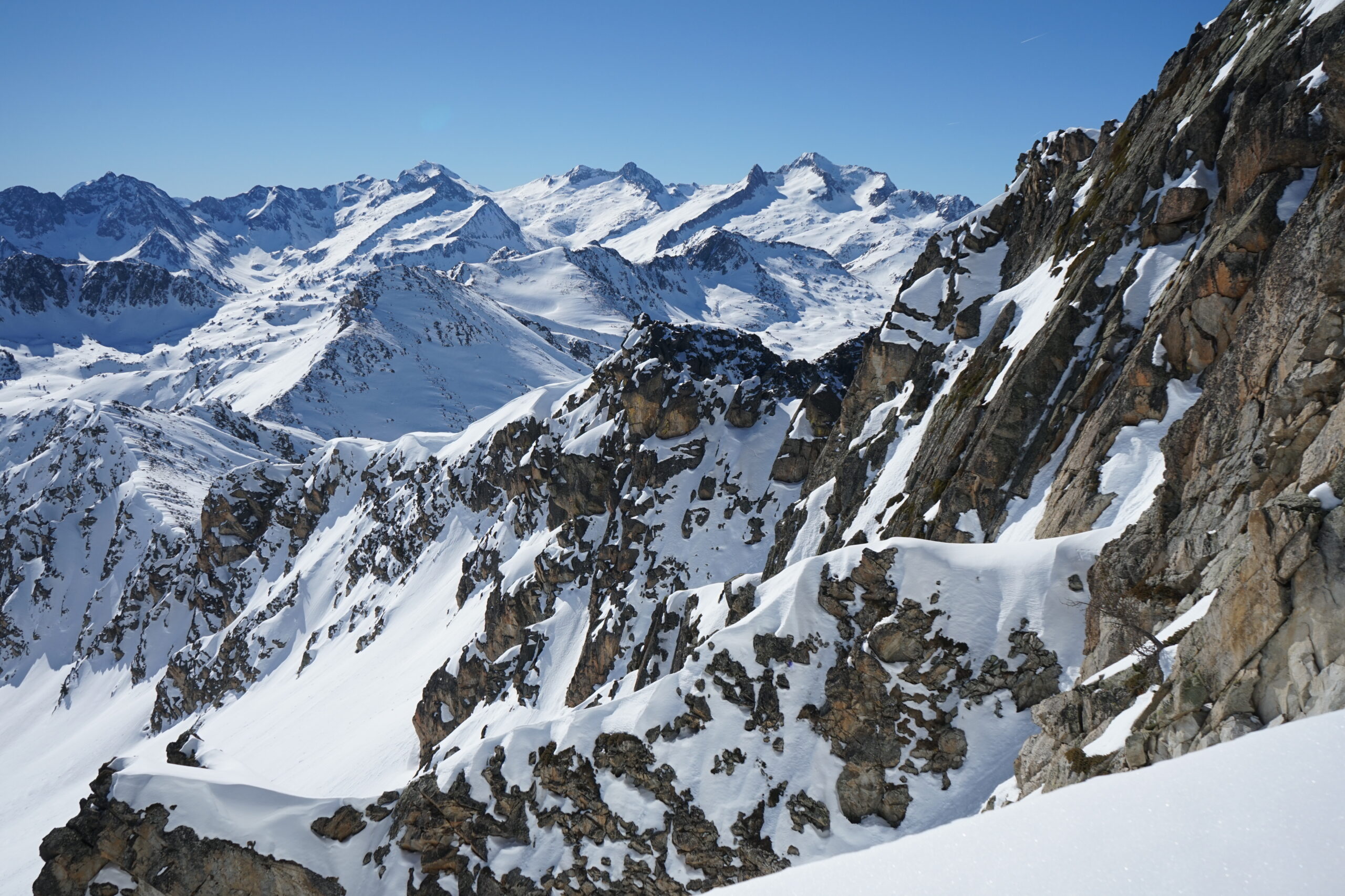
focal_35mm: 31
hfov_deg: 60.3
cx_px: 672
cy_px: 448
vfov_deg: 42.3
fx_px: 1158
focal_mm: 31
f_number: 9
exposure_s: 1/1250
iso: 250
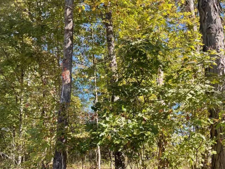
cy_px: 88
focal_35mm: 32
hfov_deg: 56.2
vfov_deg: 44.2
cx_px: 86
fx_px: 208
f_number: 1.6
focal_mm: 5.1
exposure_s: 1/329
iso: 32
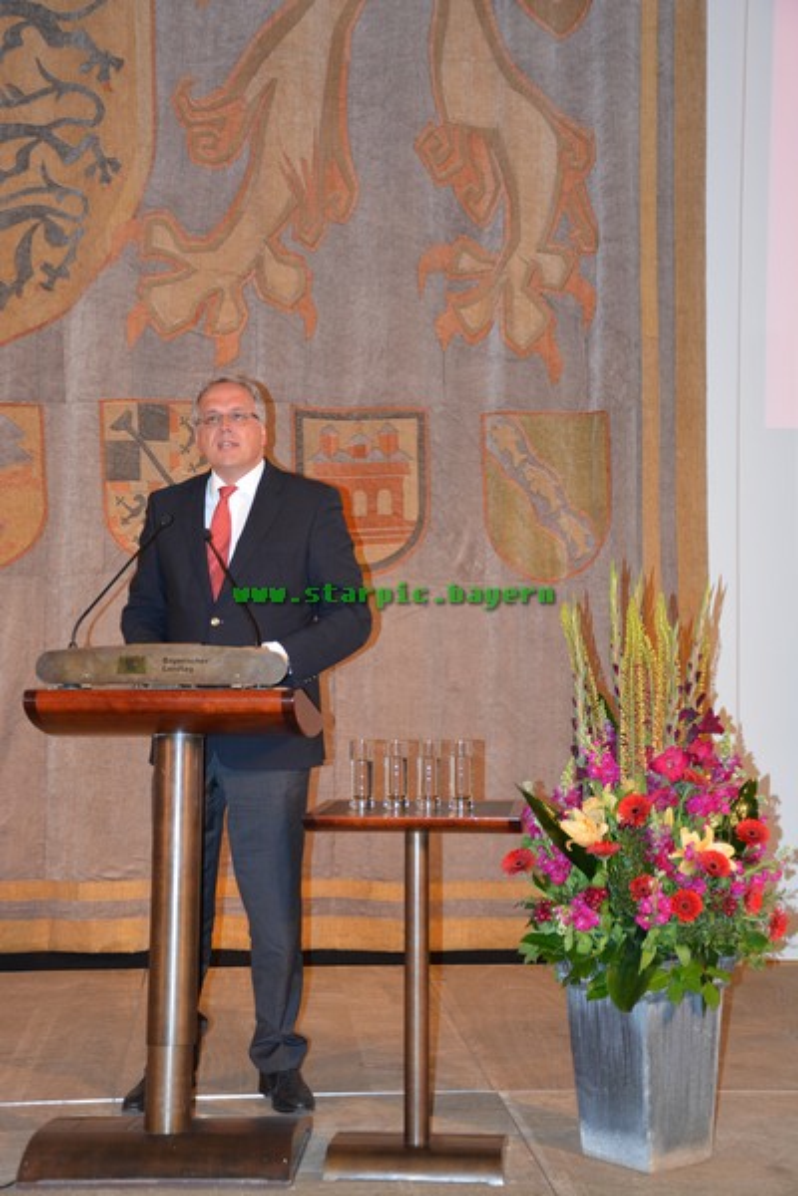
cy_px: 598
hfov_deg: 22.6
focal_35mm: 60
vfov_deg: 33.4
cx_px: 399
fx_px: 1995
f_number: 4.5
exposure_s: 1/60
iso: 1800
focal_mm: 40
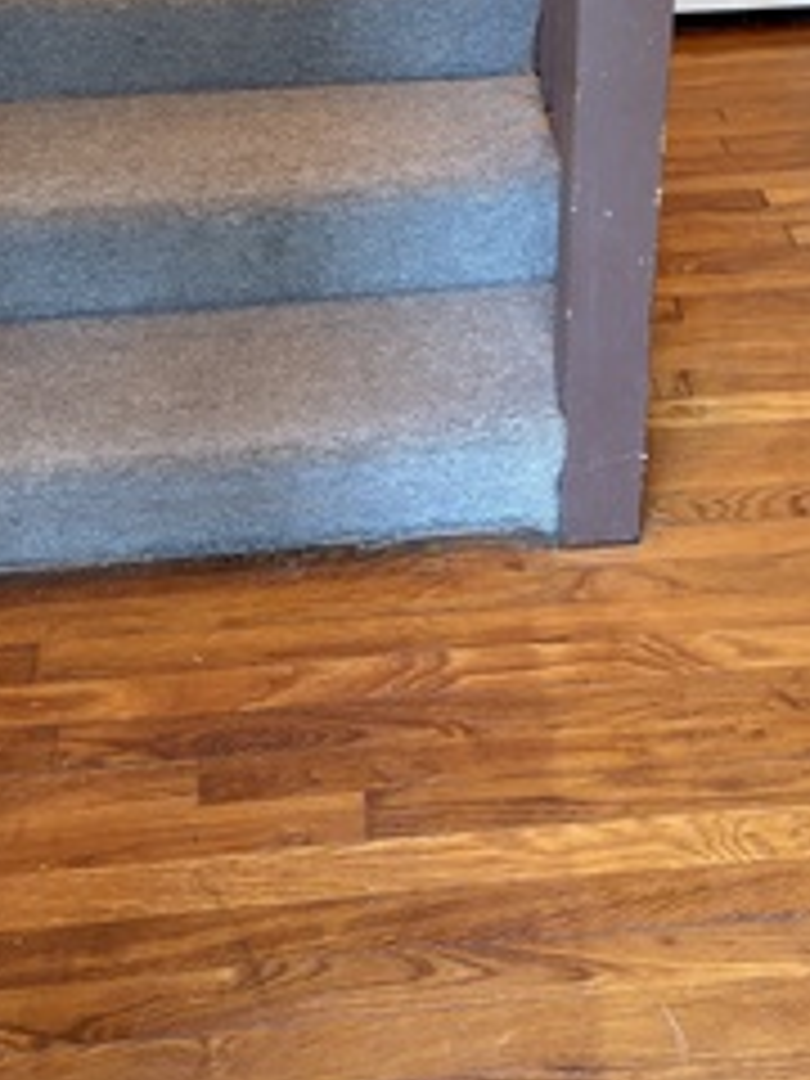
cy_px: 130
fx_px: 1622
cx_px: 486
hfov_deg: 28.0
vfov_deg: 34.9
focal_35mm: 52
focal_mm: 5.96
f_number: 1.6
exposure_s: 1/60
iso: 400
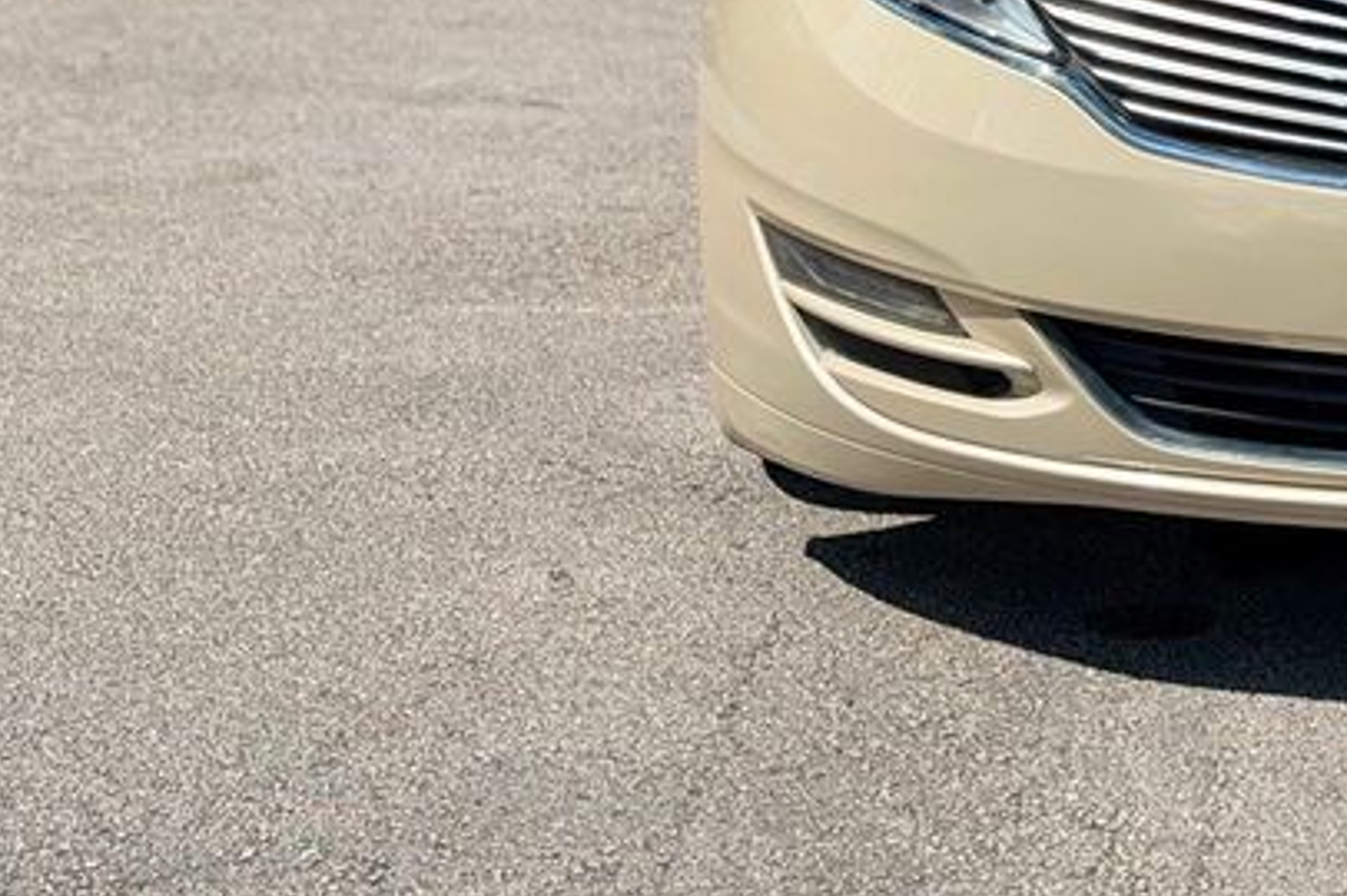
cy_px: -209
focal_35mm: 126
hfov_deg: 15.8
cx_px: 1529
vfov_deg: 10.7
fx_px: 4711
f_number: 1.78
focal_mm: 6.76
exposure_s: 1/9901
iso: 80
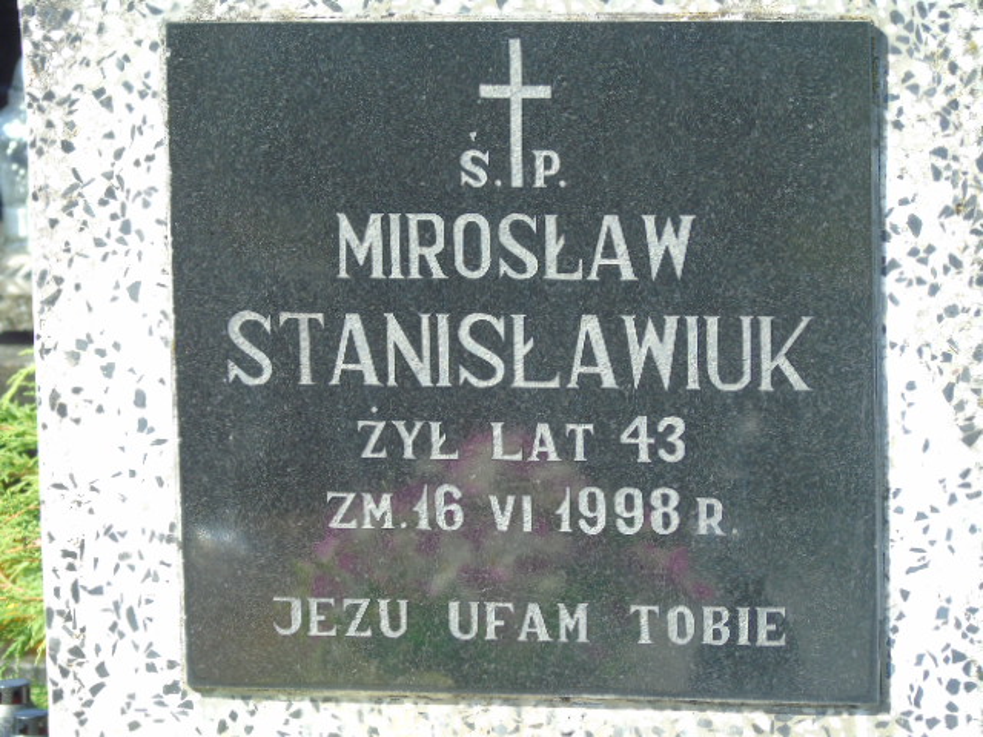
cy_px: 368
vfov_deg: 8.0
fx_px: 5282
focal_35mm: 186
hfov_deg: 10.6
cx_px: 492
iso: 100
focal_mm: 33
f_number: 5
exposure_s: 1/125
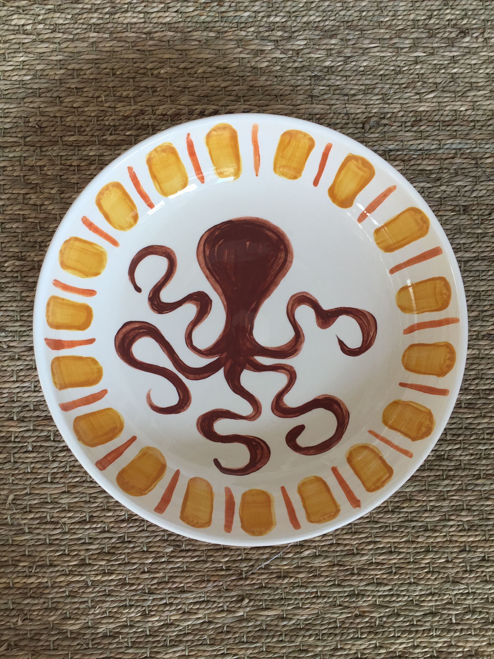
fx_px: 552
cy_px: 330
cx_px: 247
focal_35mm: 29
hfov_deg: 48.2
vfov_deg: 61.7
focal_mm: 4.15
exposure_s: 1/100
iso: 50
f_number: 2.2
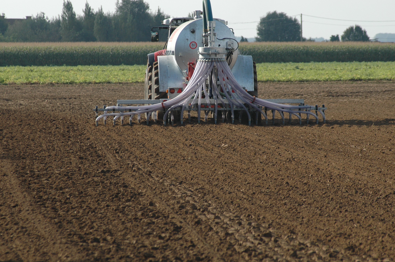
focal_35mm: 311
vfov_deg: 4.4
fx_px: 3409
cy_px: 129
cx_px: 195
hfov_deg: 6.6
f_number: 6.3
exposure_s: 1/640
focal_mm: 200
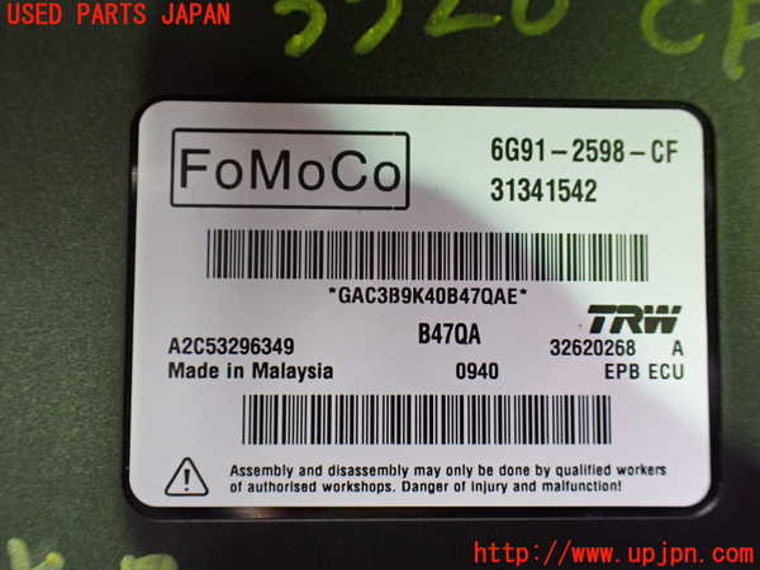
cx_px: 380
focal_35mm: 30
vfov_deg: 46.8
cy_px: 285
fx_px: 659
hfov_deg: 60.0
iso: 800
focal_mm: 5.4
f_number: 2.3
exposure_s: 1/80
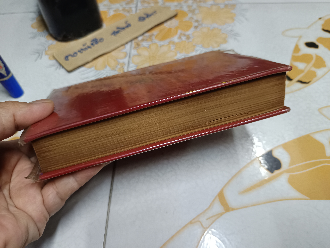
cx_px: 165
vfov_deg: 56.8
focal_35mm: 24
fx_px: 229
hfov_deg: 71.6
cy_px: 124
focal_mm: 5.31
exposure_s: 1/25
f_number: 1.7
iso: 982
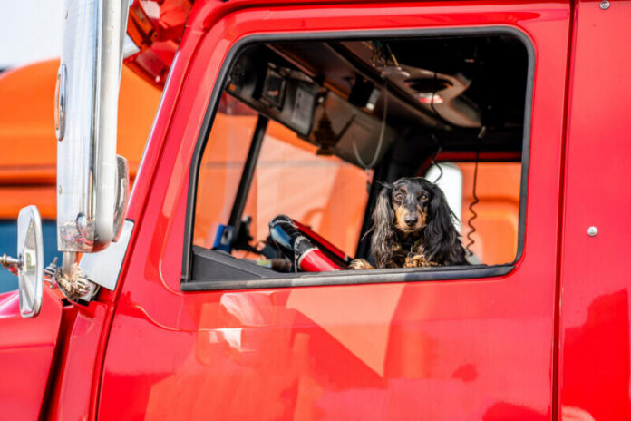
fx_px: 2366
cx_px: 316
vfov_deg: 10.2
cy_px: 210
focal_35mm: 135
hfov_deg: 15.2
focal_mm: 135
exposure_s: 1/640
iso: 100
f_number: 2.8
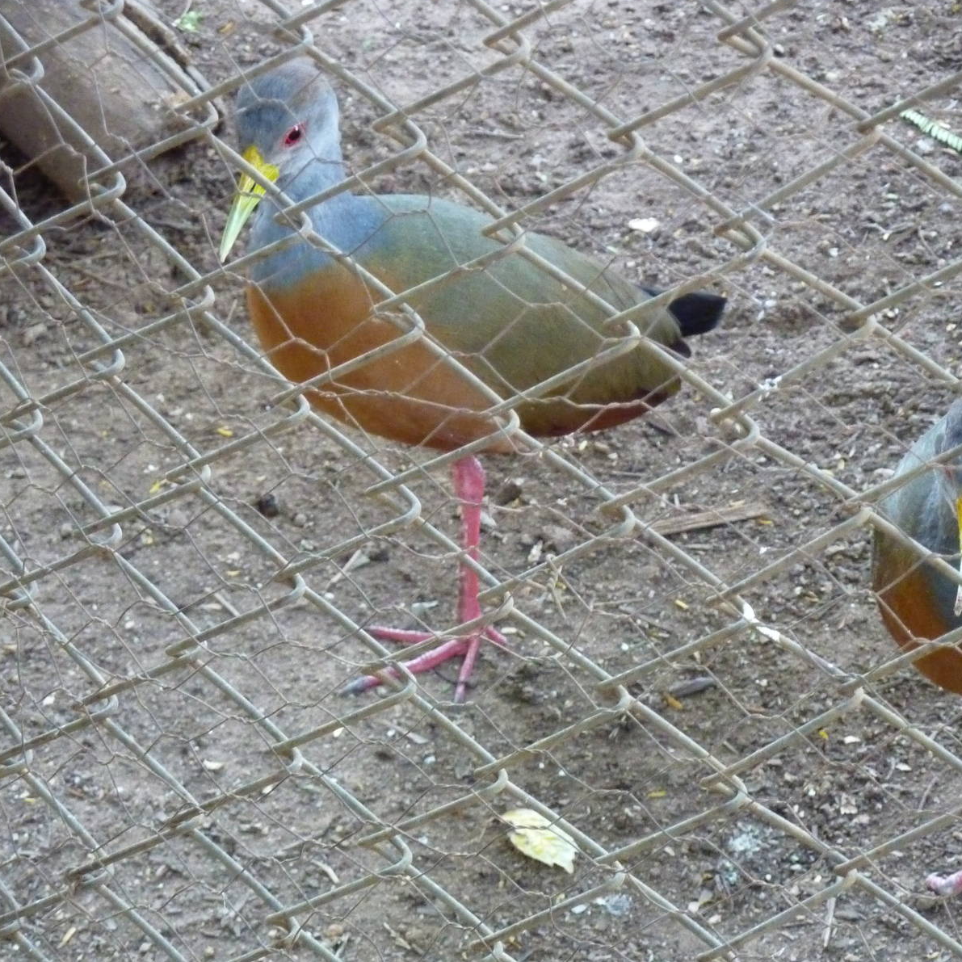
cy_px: 480
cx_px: 641
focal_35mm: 152
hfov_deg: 11.5
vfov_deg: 11.5
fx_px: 4779
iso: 800
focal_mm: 21
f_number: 4.4
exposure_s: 1/30
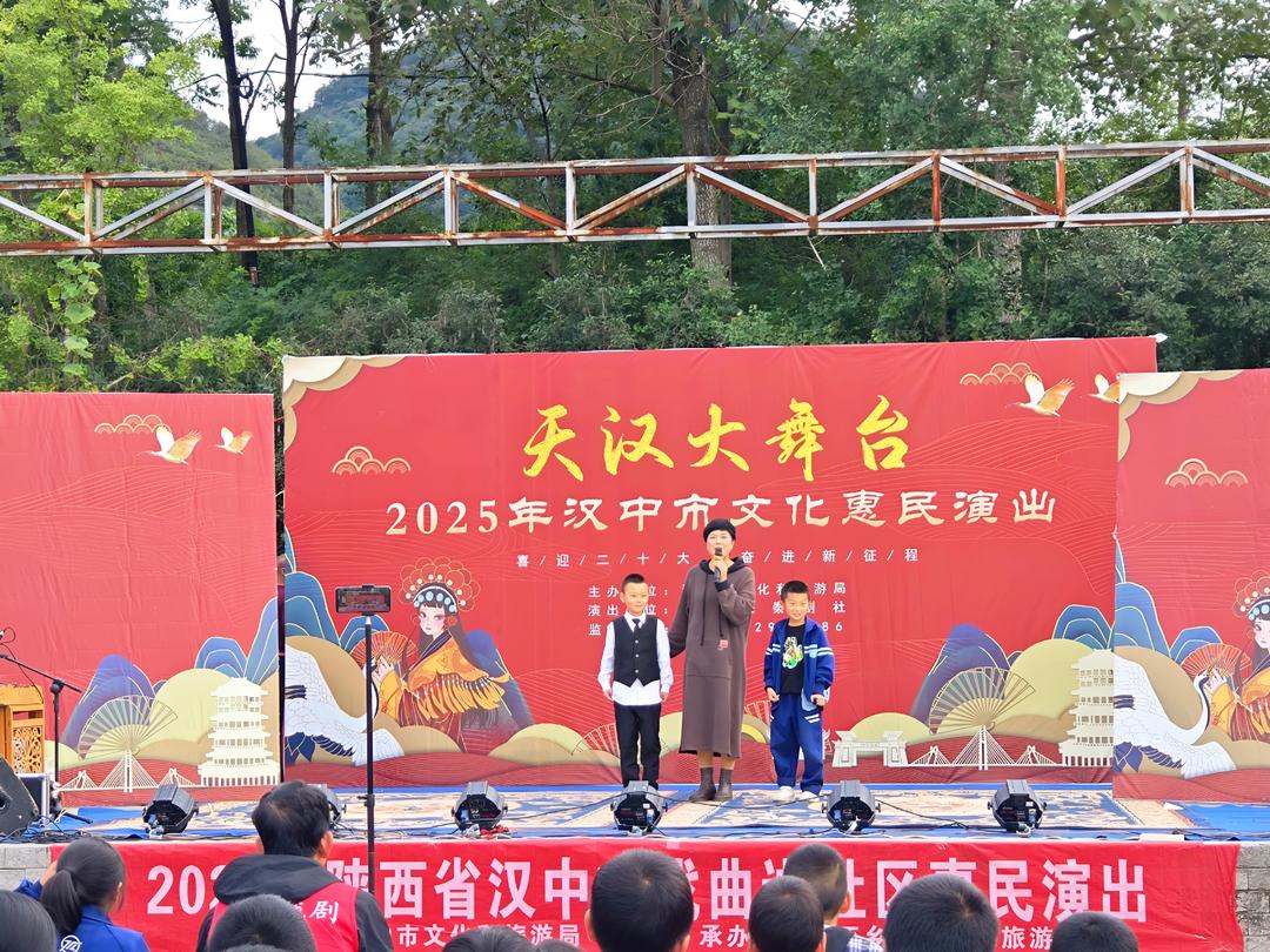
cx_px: 635
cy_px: 476
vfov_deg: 19.6
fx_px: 2752
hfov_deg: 26.0
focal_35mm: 75
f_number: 2
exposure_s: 1/100
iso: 50
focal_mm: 9
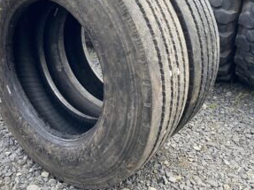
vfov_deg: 36.1
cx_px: 114
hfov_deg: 47.8
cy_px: 51
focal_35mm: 39
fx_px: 286
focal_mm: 4.25
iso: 32
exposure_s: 1/346
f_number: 1.8
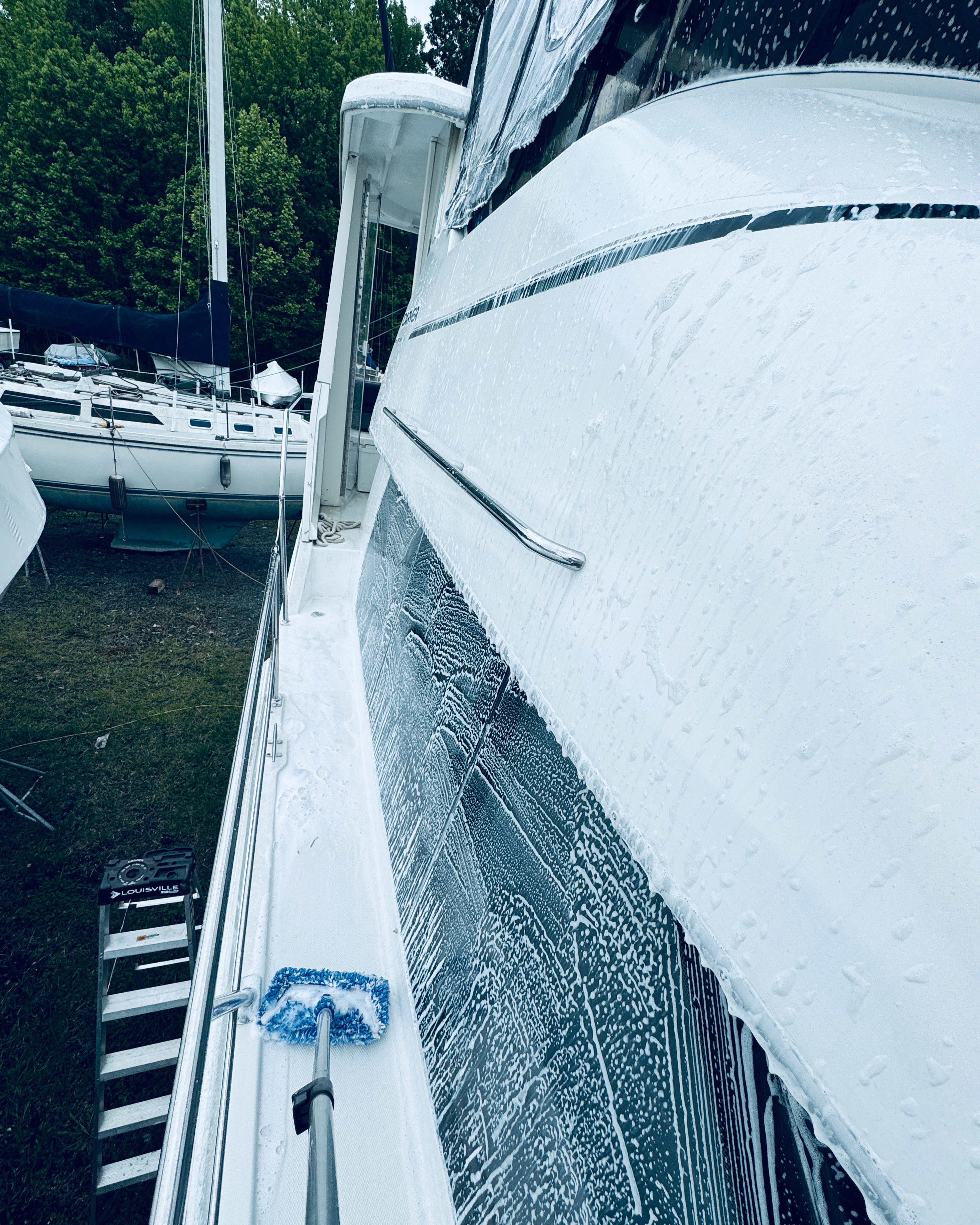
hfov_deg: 84.0
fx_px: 544
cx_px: 482
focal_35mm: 15
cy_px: 629
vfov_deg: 96.8
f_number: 2.2
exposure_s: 1/956
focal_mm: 2.22
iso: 50
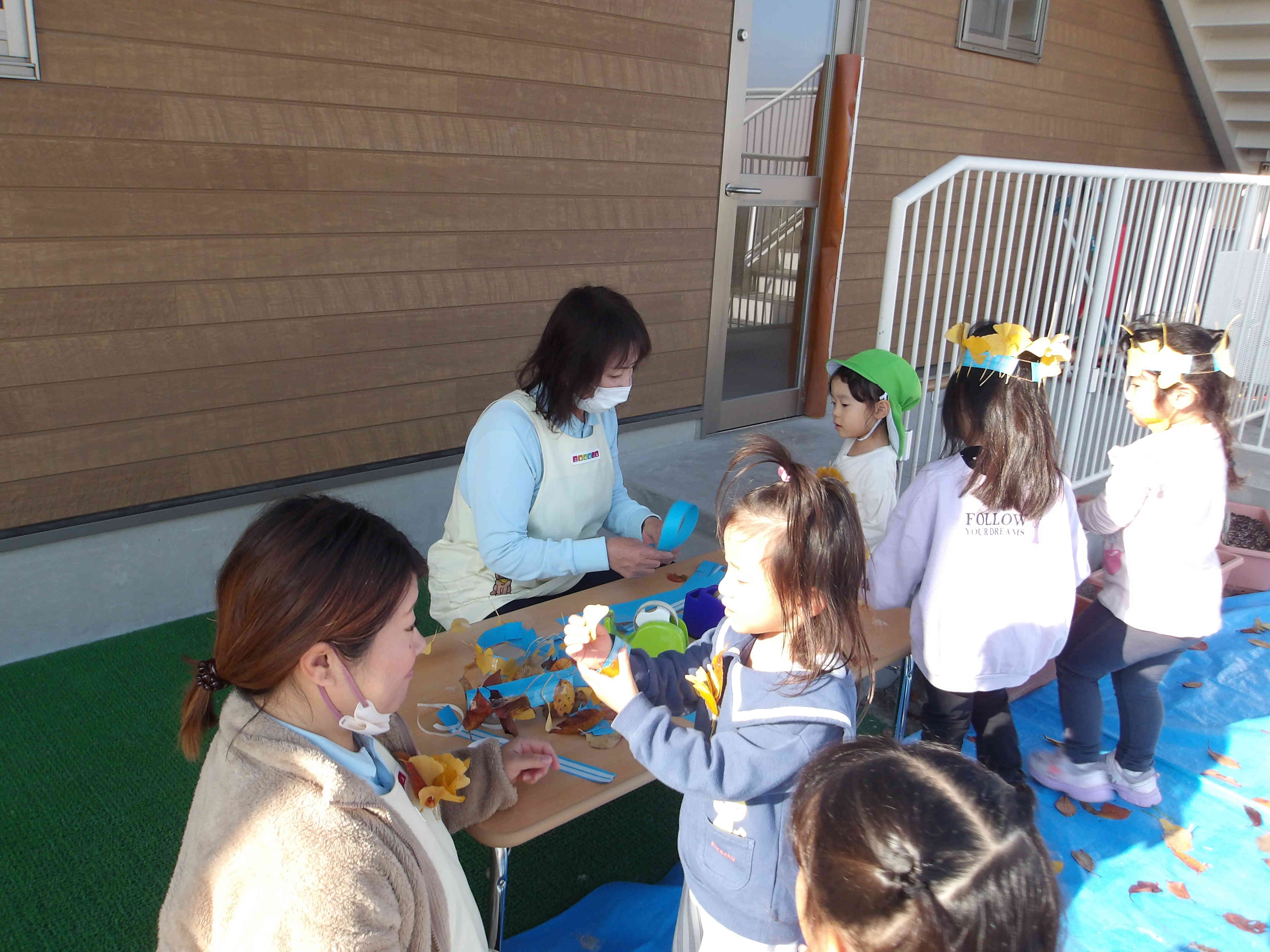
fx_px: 991
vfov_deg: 51.4
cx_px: 635
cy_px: 476
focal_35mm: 27
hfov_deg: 65.3
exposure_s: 1/60
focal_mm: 4.9
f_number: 10.4
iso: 198
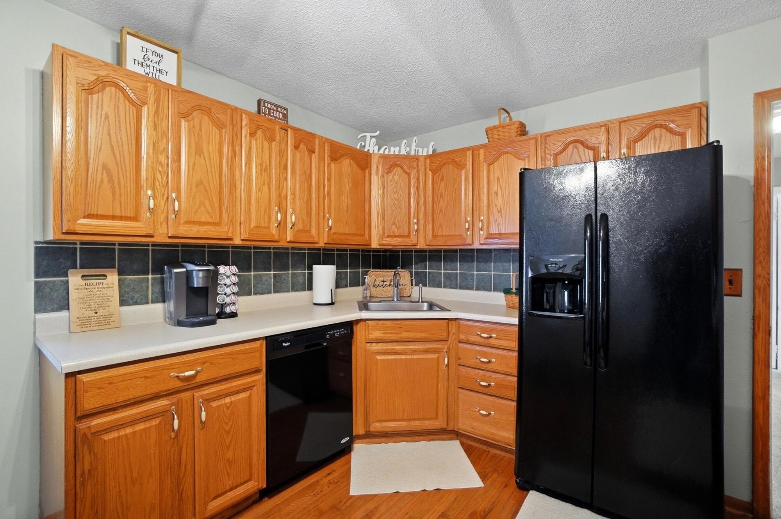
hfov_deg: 100.4
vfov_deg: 77.2
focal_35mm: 15
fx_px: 325
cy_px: 260
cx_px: 390
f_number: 4
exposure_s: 1/30
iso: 125
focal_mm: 10
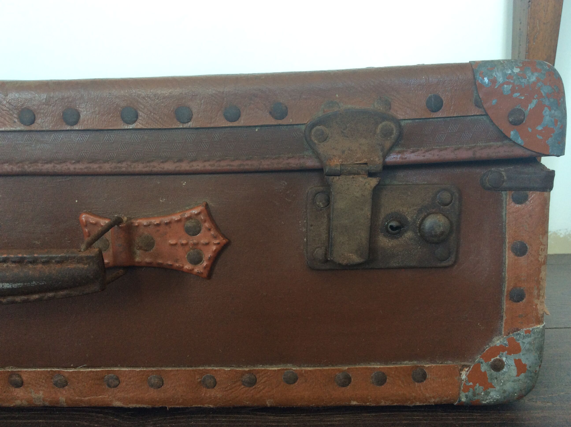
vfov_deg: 44.1
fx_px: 527
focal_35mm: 32
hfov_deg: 56.9
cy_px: 214
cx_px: 286
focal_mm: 3.3
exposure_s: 1/25
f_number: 2.4
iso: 40
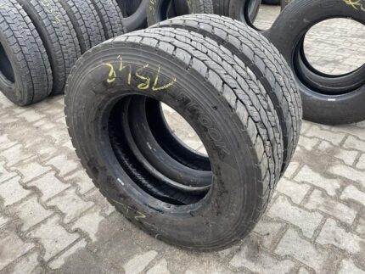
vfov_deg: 53.1
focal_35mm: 26
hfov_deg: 67.3
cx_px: 182
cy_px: 137
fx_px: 274
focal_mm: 4.2
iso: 50
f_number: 1.6
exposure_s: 1/121
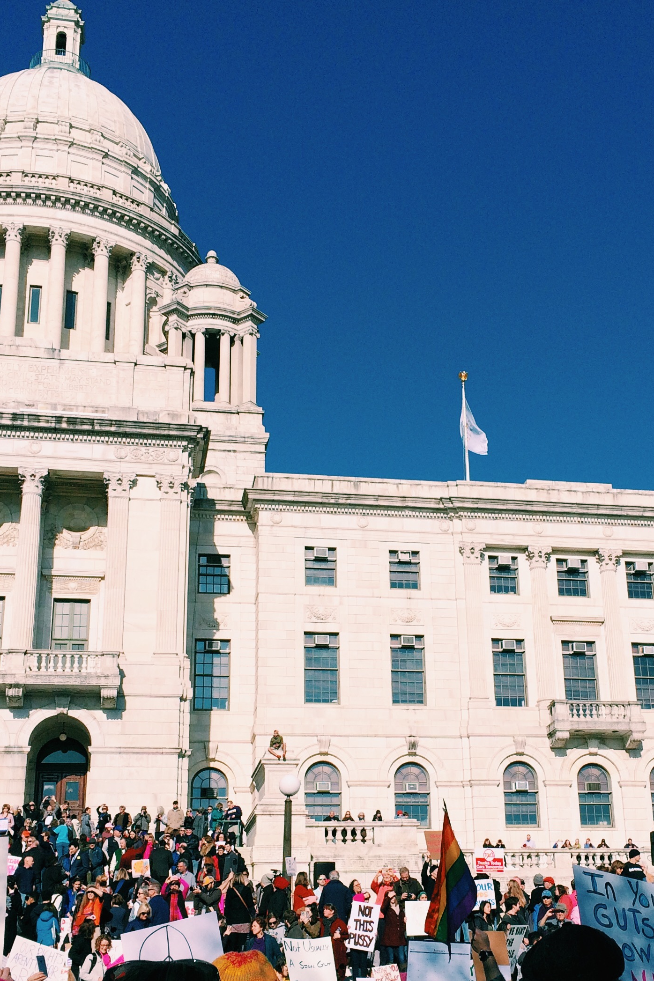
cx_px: 403
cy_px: 566
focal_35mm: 47
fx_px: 1281
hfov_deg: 28.5
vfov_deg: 41.8
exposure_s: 1/5128
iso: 32
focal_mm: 4.15
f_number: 2.2
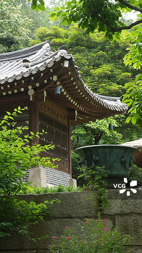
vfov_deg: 29.3
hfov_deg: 16.7
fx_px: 482
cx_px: 90
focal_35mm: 72
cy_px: 113
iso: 320
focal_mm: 37
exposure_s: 1/160
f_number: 4
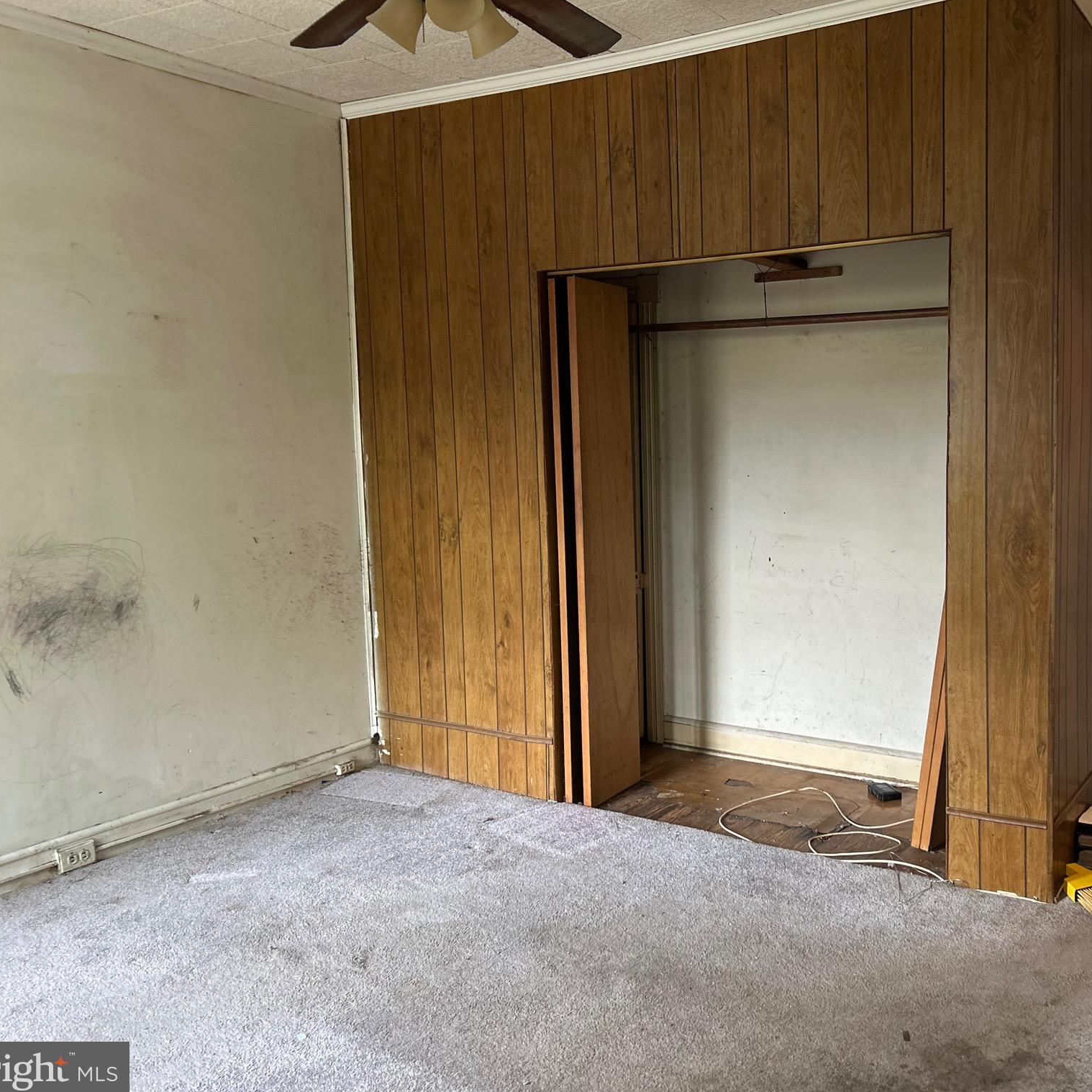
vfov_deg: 52.5
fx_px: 1106
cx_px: 686
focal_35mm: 31
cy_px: 548
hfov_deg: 51.9
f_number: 1.5
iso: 250
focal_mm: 5.7
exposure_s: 1/60
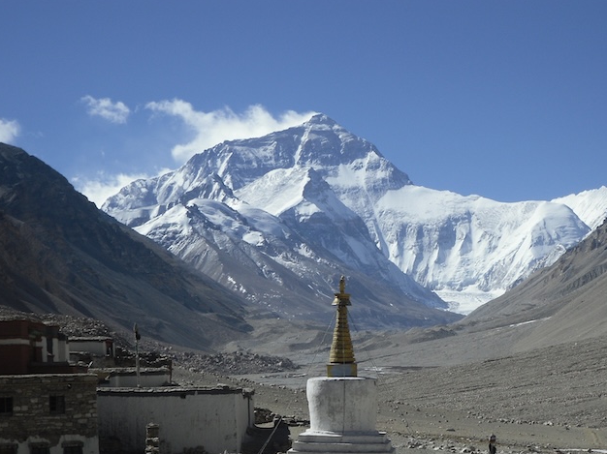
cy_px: 310
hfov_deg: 19.6
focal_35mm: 100
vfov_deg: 14.8
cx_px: 363
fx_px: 1753
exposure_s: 1/173
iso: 80
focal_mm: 13.5
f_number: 11.6
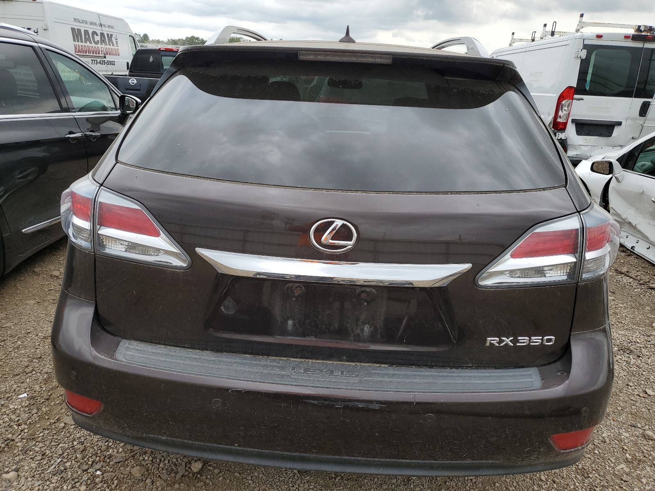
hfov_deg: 67.3
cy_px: 246
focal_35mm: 26
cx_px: 328
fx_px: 492
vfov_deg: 53.1
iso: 50
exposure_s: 1/1111
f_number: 1.5
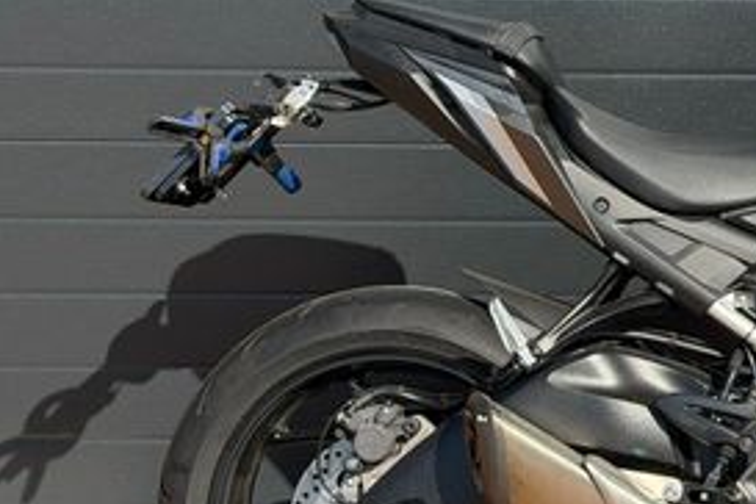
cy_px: 307
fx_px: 2457
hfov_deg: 16.8
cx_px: 883
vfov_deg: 11.7
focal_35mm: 117
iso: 80
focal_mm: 6.76
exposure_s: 1/3378
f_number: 1.78
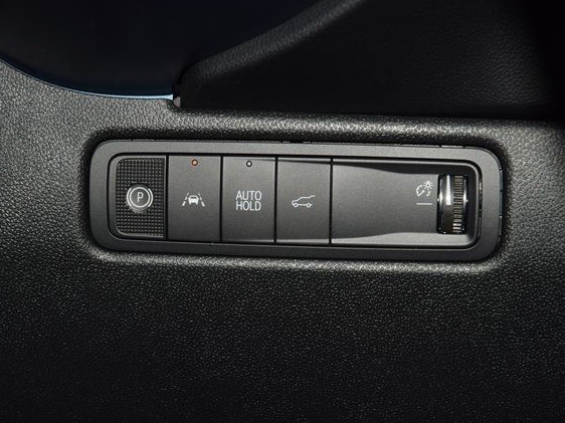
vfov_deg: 12.9
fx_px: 1876
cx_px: 251
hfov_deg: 17.1
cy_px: 209
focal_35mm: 115
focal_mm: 70
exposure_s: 1/125
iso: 100
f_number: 8
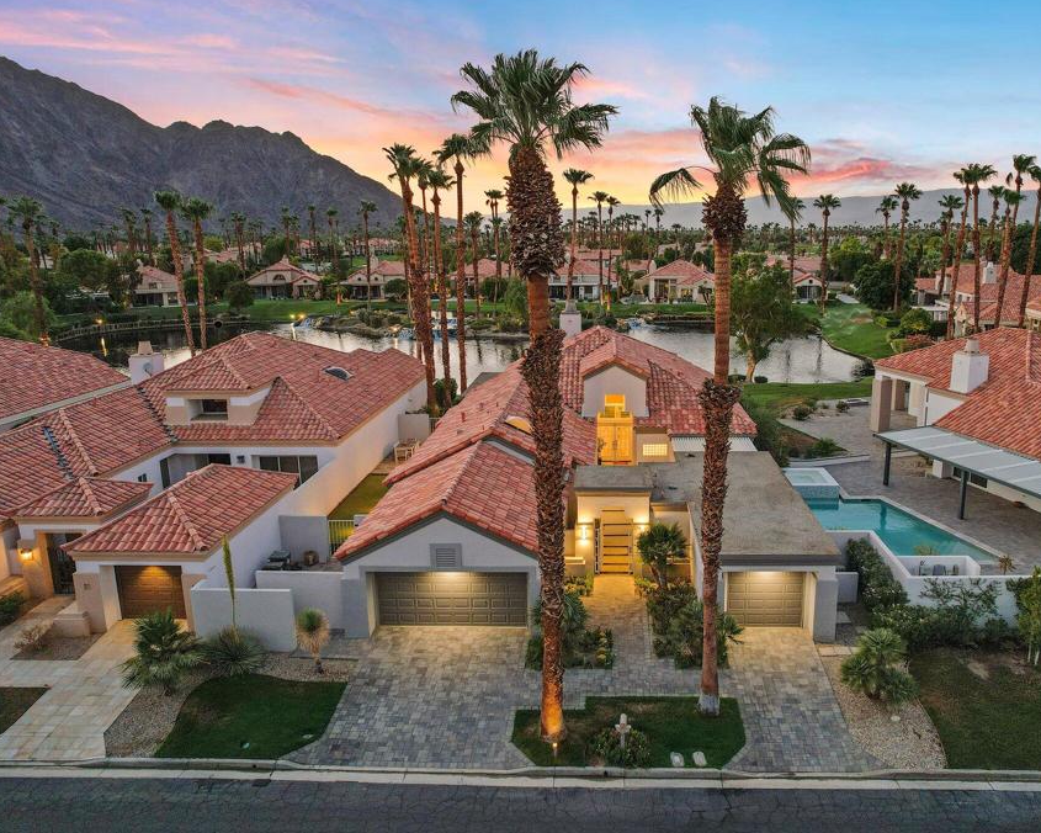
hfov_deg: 67.8
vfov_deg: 56.8
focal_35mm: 25
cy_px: 414
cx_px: 585
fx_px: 770
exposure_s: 1/15
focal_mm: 8.38
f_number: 2.8
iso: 180
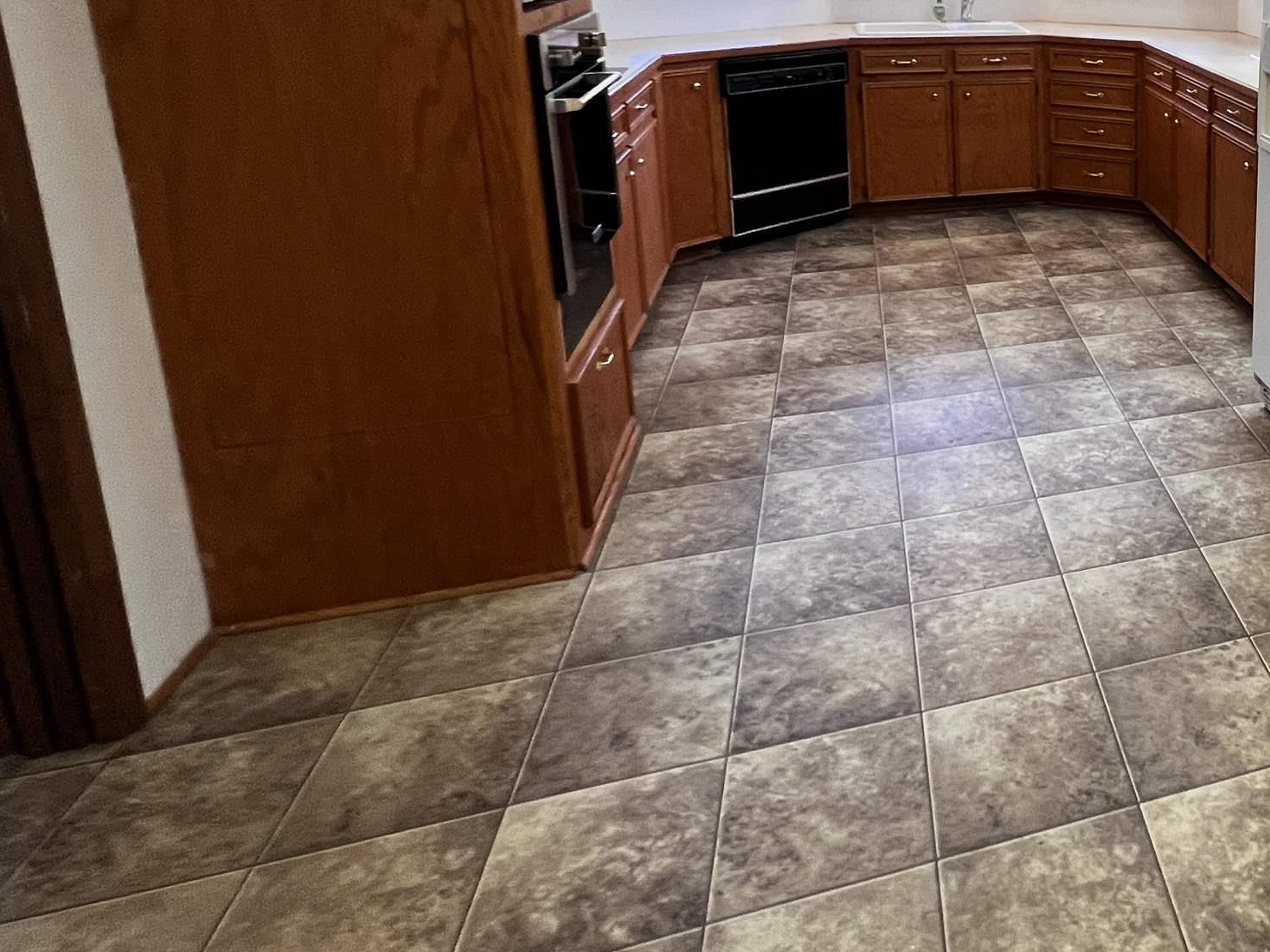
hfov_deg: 52.9
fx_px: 991
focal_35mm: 27
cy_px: 131
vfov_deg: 47.2
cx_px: 1245
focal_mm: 1.57
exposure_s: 1/120
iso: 200
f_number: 1.8
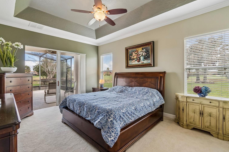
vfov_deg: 73.7
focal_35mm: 16
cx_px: 111
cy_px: 75
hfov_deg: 96.7
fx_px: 102
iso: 100
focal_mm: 10
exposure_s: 1/15
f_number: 7.1
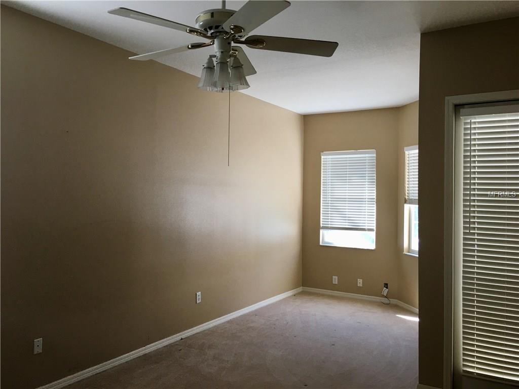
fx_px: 435
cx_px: 260
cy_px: 194
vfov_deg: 48.2
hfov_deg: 61.7
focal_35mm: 29
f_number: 2.2
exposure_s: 1/40
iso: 32
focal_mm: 4.15
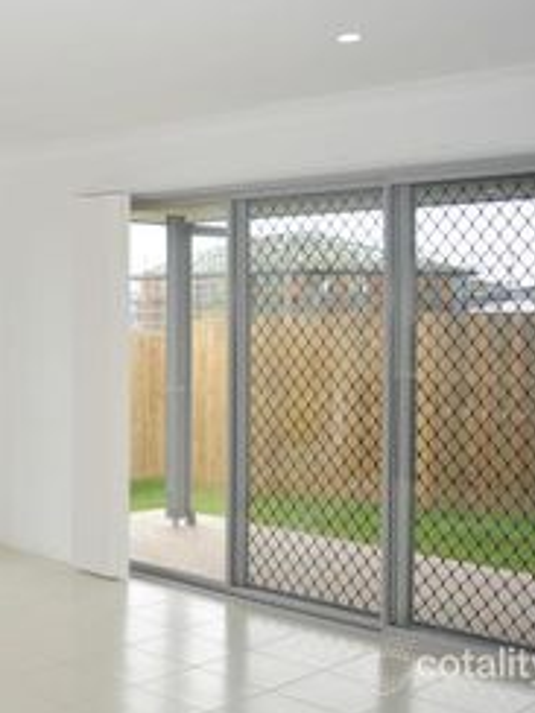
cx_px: -88
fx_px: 1030
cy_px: 267
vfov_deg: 38.0
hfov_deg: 26.3
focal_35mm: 50
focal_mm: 18
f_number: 6.3
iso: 100
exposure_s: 1/200
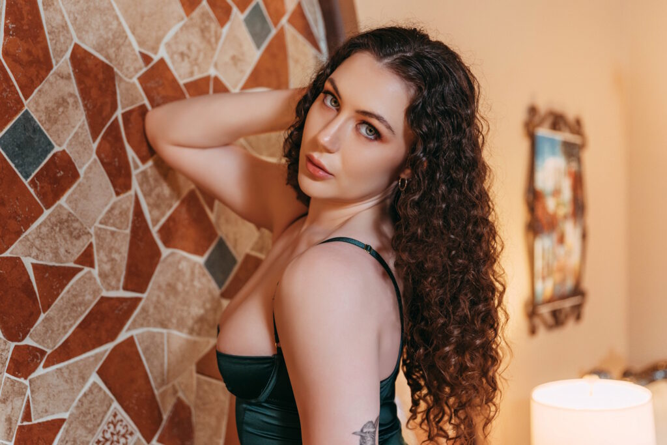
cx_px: 334
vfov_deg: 24.2
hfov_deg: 35.6
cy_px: 222
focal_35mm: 56
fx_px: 1038
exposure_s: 1/200
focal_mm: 56
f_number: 2.8
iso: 800
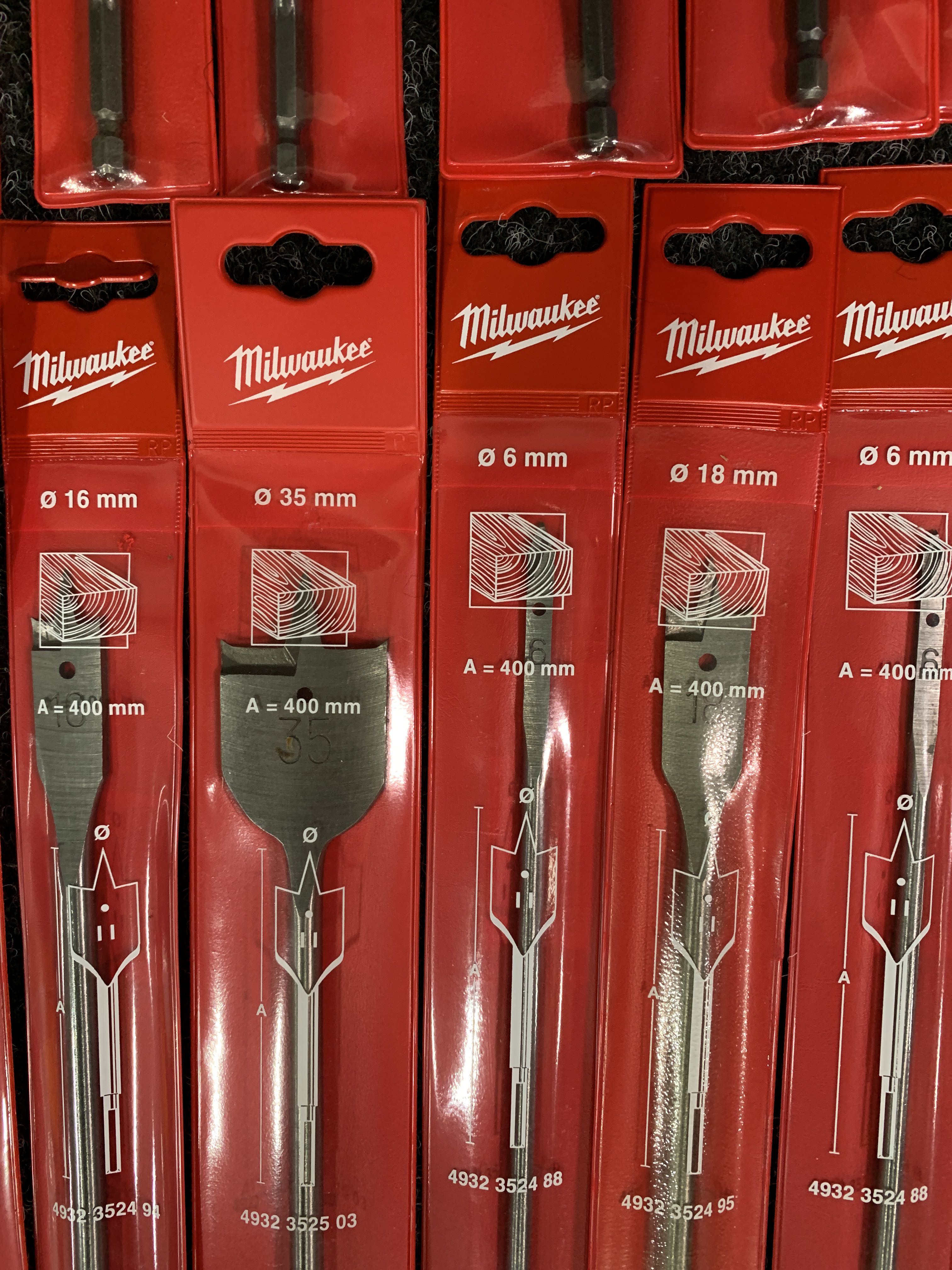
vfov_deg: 67.3
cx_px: 476
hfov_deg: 53.1
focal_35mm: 26
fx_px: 953
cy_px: 635
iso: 250
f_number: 1.8
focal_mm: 4.25
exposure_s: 1/60
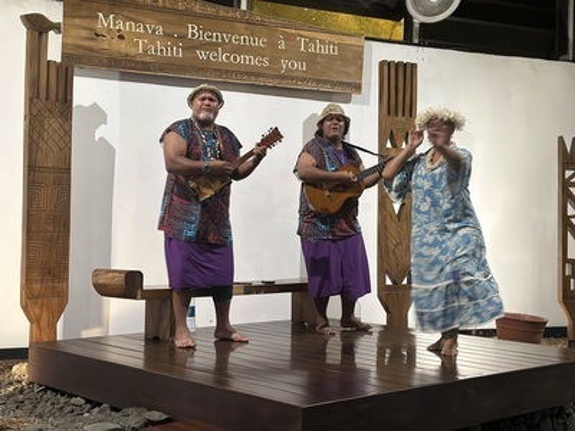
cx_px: 288
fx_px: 797
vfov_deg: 30.3
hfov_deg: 39.7
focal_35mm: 48
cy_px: 216
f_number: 1.78
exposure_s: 1/40
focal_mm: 6.86
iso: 500
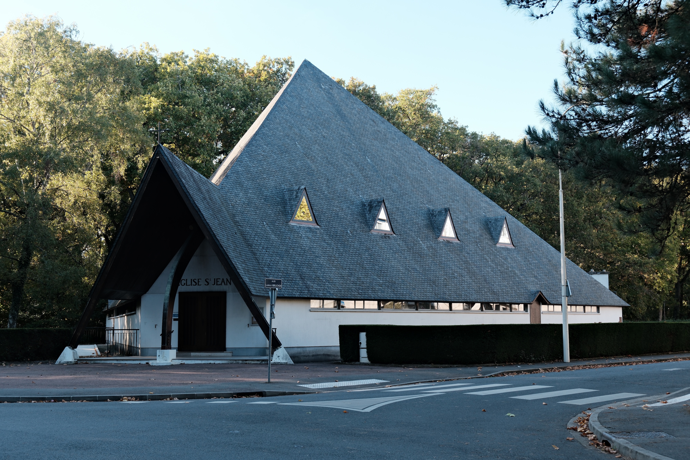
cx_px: 345
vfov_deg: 29.2
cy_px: 230
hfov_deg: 42.7
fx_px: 882
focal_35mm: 46
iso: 250
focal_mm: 30.5
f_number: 5.6
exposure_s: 1/140
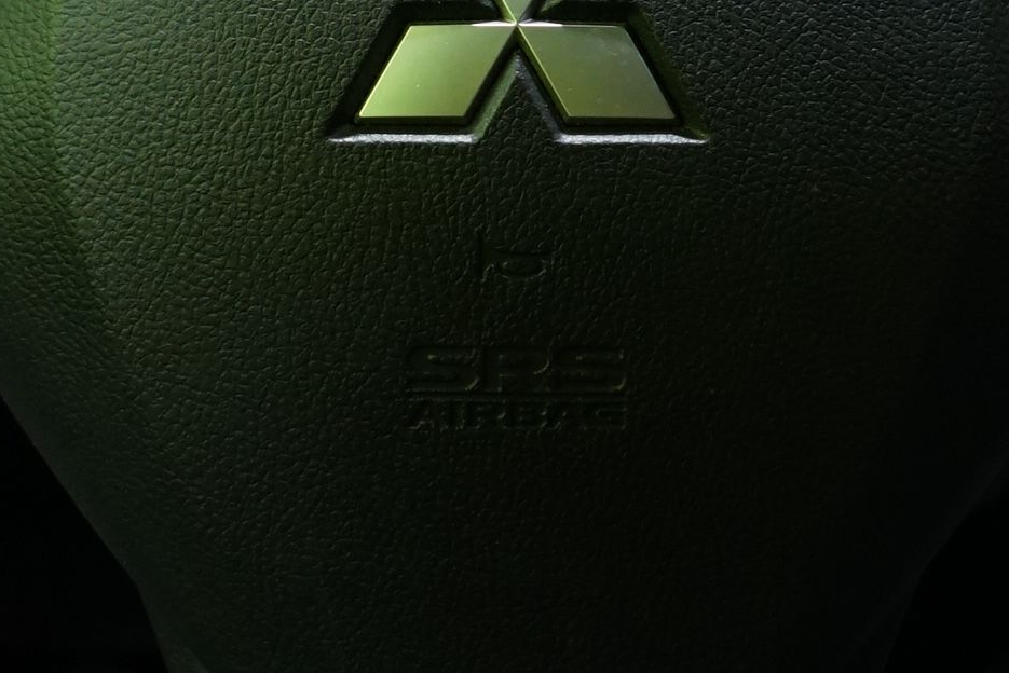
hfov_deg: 20.2
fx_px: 2832
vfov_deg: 13.4
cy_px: -17
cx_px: 526
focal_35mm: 101
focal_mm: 24
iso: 1000
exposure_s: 1/25
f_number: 4.5
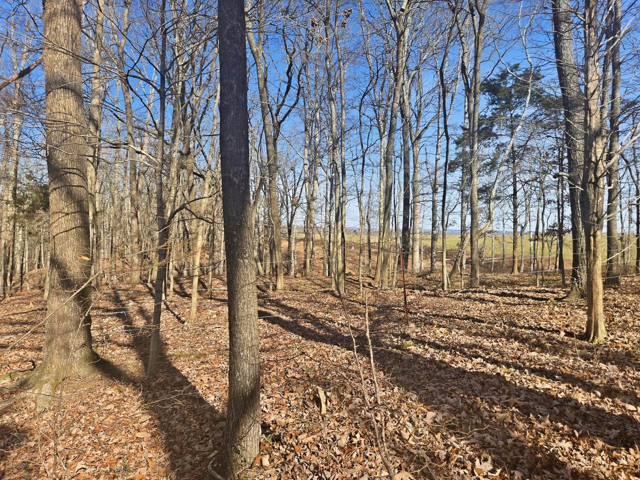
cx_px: 320
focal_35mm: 23
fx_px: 425
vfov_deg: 58.9
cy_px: 240
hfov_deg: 73.9
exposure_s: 1/763
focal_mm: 5.4
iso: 25
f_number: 1.8
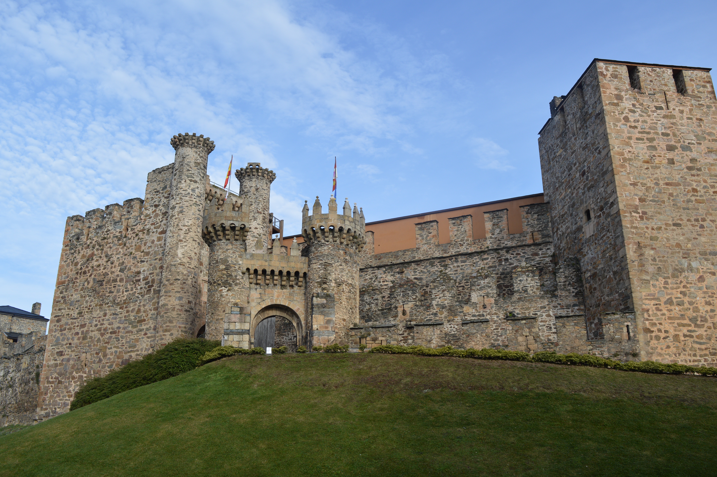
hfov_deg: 59.5
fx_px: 627
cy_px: 238
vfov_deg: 41.6
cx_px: 358
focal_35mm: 32
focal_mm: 21
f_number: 7.1
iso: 100
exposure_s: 1/250
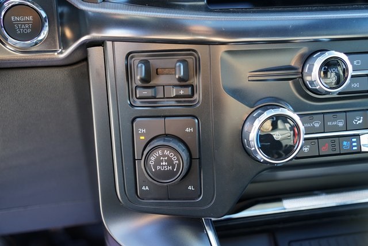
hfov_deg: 51.9
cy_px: 123
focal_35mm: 37
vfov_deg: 36.0
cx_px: 184
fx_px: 378
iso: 640
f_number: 4
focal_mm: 37
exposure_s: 1/60
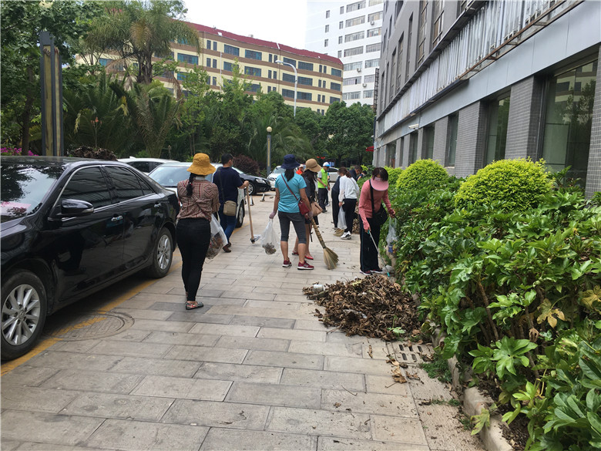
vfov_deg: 48.2
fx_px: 503
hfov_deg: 61.7
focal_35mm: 29
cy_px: 226
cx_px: 300
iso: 25
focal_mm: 4.15
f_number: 2.2
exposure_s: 1/409
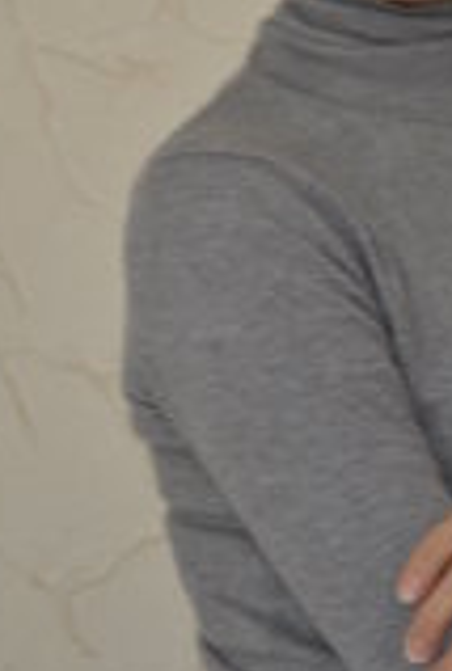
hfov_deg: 5.4
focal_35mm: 255
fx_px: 4771
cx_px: 484
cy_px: 95
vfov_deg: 8.0
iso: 400
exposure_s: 1/60
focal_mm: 70
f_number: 5.3
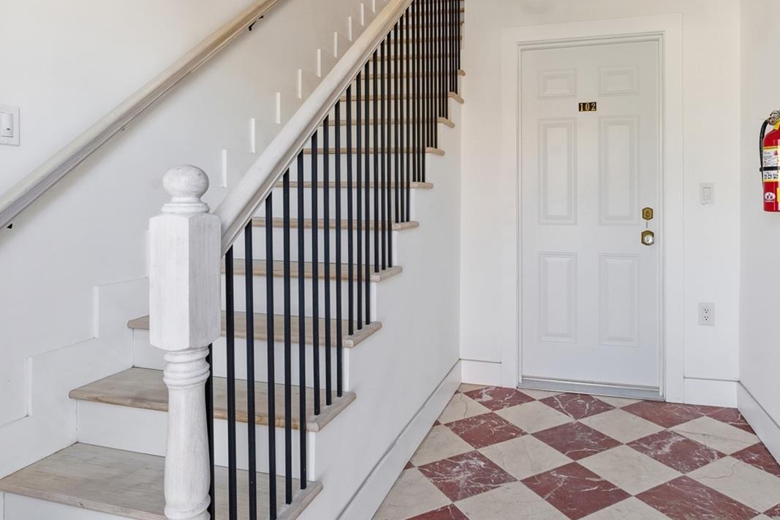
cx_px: 444
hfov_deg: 73.4
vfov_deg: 52.6
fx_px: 520
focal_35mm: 24
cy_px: 195
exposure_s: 1/60
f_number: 8
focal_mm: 16
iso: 100
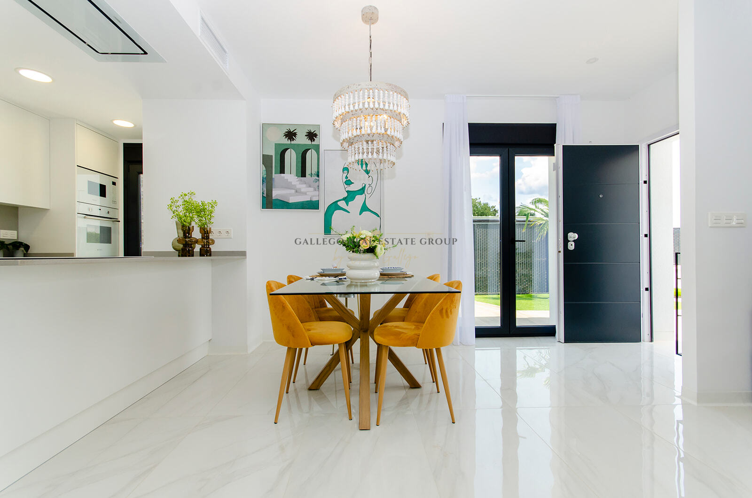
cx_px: 376
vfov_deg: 77.1
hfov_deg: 100.5
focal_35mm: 15
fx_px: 313
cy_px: 249
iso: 250
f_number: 8
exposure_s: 1/160
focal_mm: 10
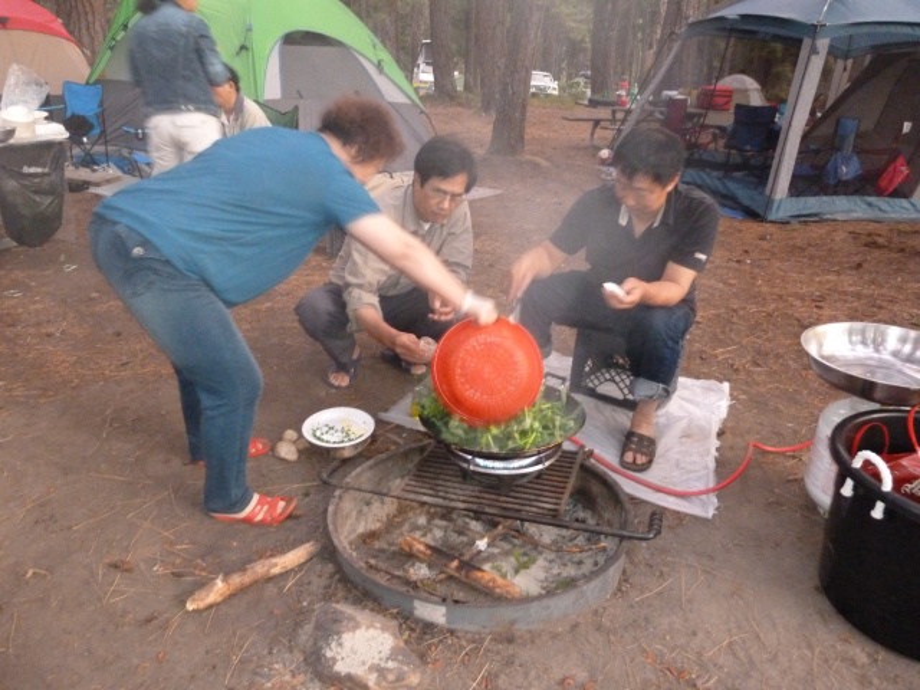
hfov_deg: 69.4
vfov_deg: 54.9
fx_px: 664
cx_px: 460
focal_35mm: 25
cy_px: 345
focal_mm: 4.1
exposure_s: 1/4
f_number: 3.3
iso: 800
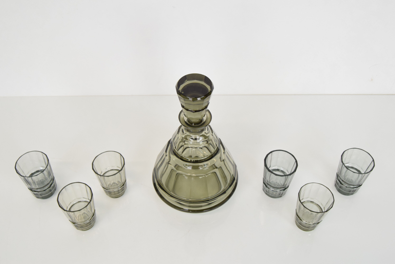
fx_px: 428
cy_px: 132
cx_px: 198
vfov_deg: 34.3
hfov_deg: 49.5
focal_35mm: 39
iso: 1600
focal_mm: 26
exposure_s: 1/200
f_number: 7.1
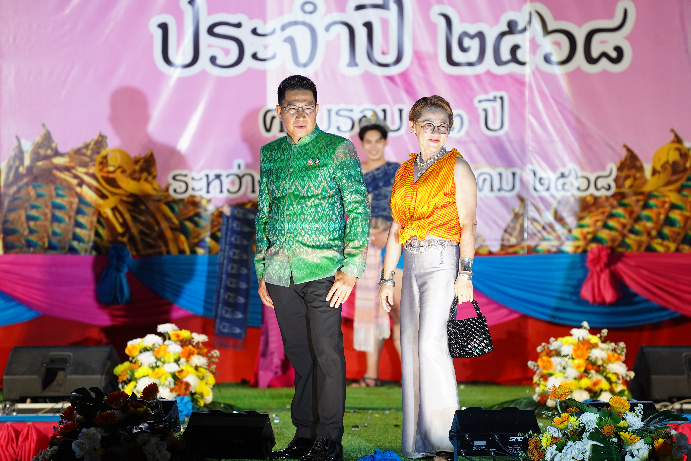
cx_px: 346
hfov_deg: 10.3
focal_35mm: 200
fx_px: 3839
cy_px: 230
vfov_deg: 6.9
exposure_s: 1/200
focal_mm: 200
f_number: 4.5
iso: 1000
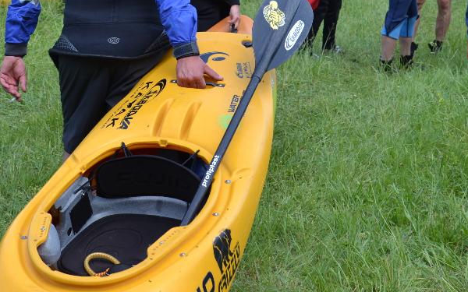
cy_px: -36
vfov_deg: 11.3
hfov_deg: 18.3
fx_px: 1455
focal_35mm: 114
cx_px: 237
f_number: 5.6
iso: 100
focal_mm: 35
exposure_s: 1/125
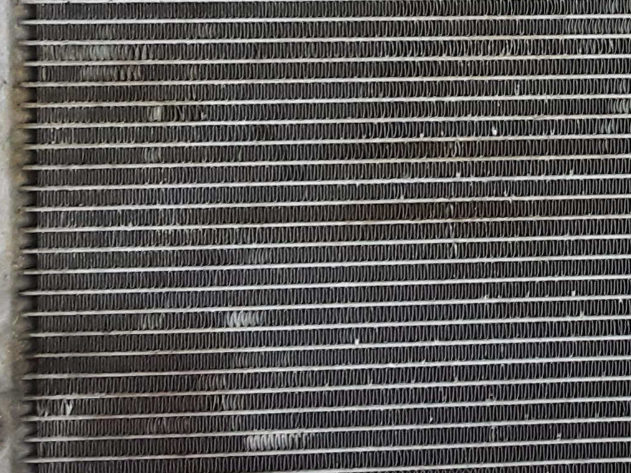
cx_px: 823
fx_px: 1586
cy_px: 51
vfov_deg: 16.8
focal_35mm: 87
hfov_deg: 20.5
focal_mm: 2.91
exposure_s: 1/50
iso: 160
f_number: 1.9
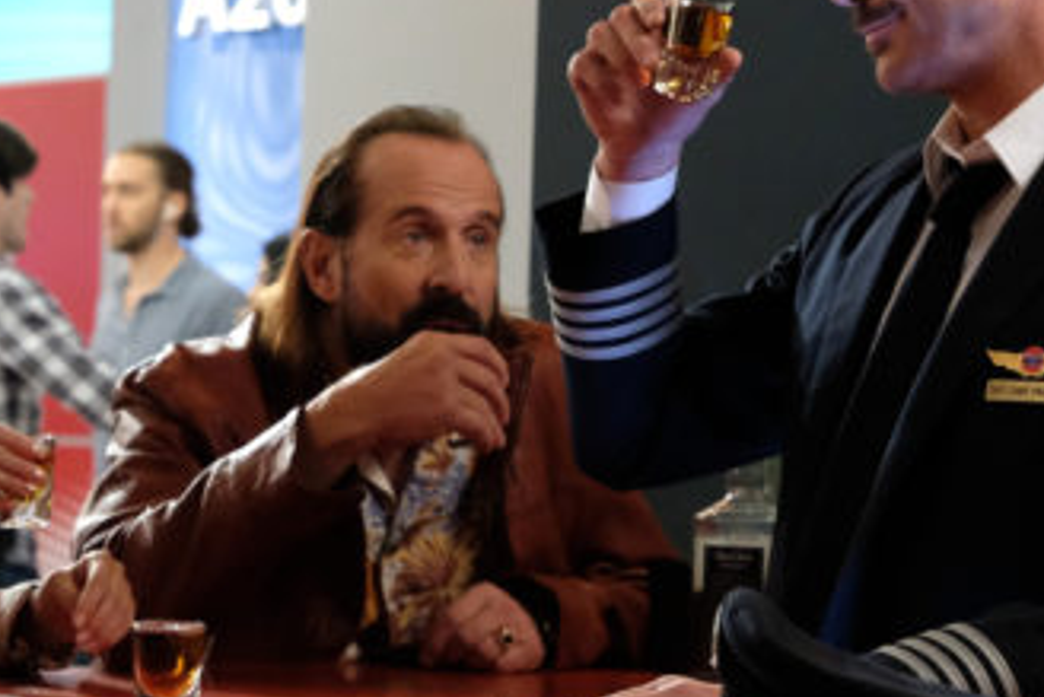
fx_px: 4207
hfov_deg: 14.0
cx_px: 102
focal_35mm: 145
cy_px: 439
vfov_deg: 9.5
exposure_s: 1/200
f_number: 3.6
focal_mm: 41.4
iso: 5000
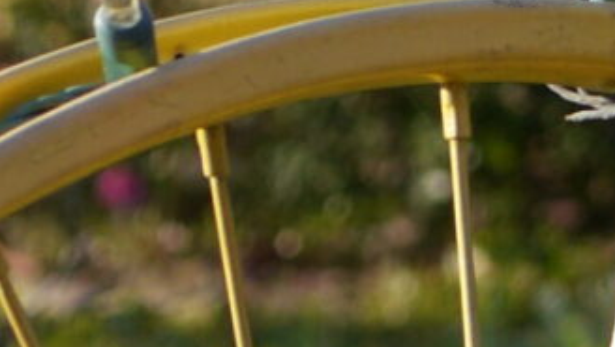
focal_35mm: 425
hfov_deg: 4.7
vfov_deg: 2.8
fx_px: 6935
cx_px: 2158
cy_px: 1523
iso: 200
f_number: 4
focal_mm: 25
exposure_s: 1/640
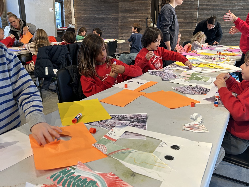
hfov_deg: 58.3
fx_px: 223
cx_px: 132
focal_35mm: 31
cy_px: 78
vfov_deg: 45.3
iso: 125
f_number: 1.5
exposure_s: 1/120
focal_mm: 5.7
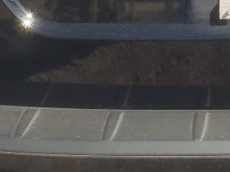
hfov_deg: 12.7
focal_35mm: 152
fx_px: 1009
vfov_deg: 9.5
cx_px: 281
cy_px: -71
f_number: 1.5
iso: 50
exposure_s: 1/1250
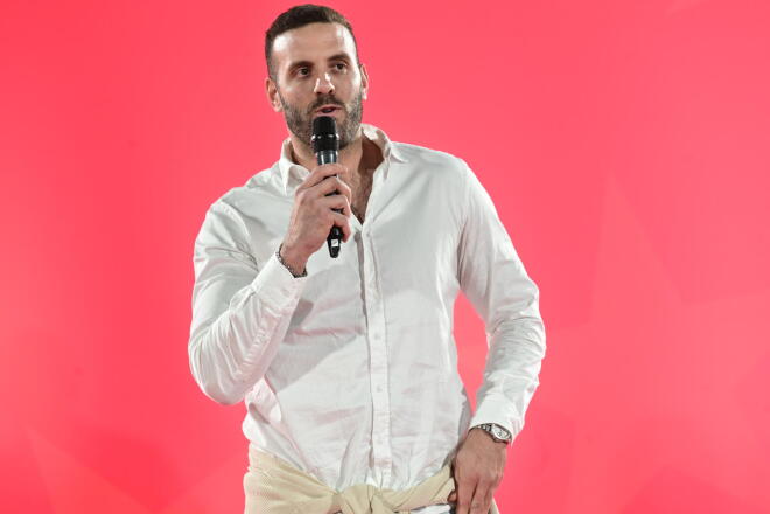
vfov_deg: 6.9
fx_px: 4277
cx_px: 385
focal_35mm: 200
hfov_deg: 10.3
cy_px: 257
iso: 1600
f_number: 6.3
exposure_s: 1/60
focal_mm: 200
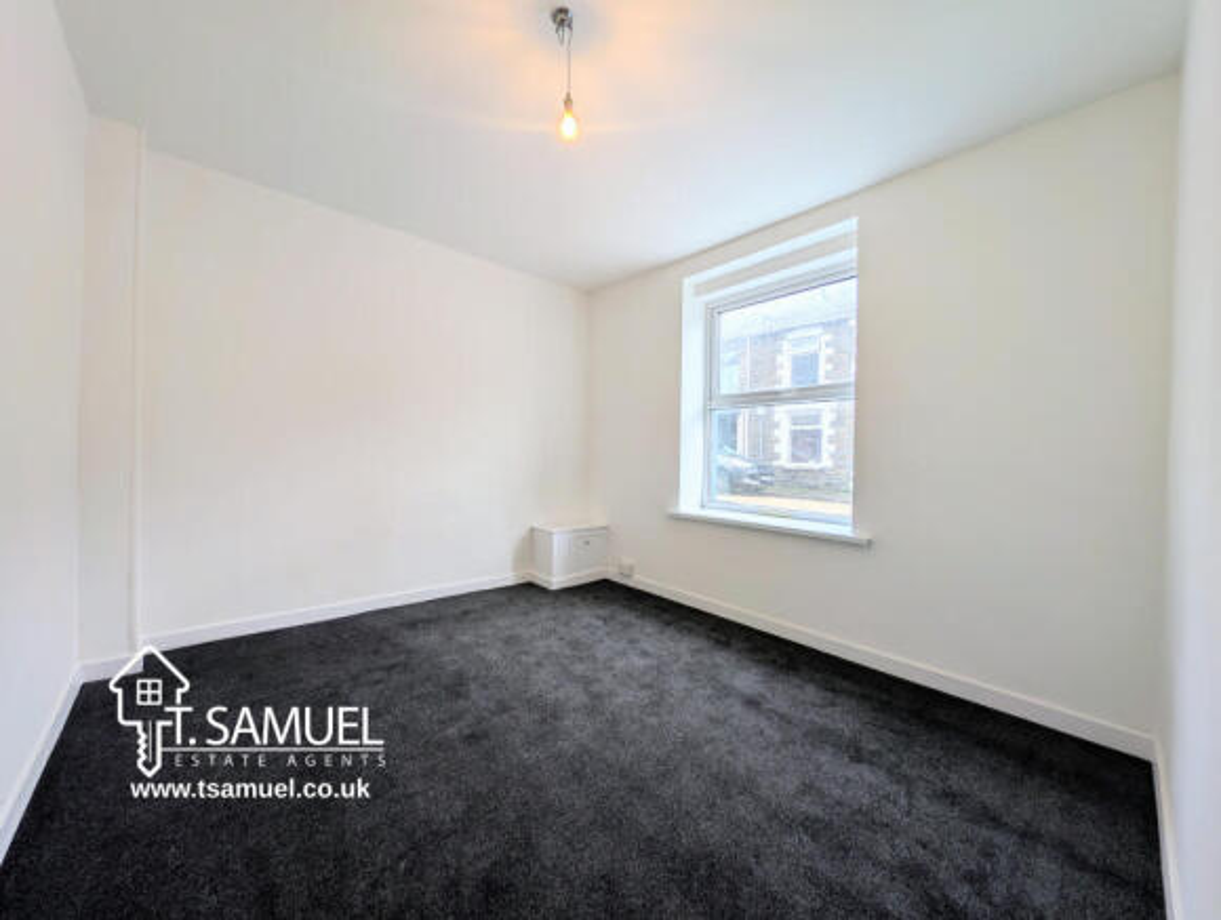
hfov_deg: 110.4
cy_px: 460
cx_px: 610
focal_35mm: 12
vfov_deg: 94.7
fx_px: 424
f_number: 1.95
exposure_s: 1/66
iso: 37
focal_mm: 2.23
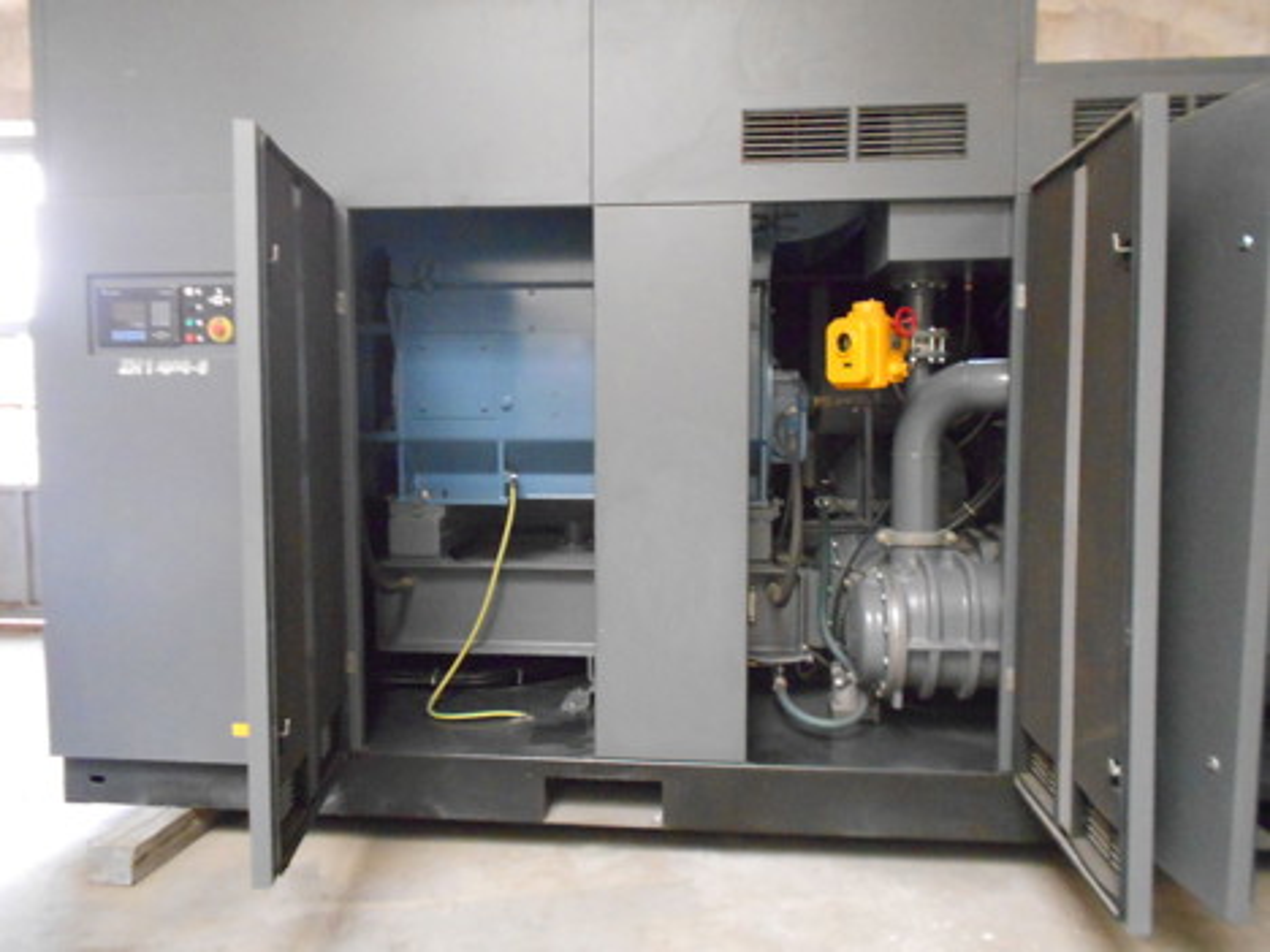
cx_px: 635
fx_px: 954
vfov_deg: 53.1
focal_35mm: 26
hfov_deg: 67.3
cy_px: 476
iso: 800
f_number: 3.2
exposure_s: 1/5
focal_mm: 4.6
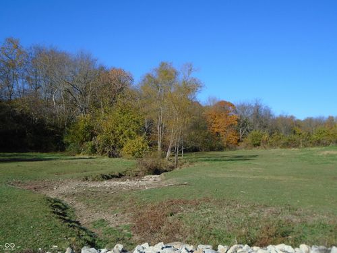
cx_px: 168
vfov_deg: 39.7
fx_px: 350
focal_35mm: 36
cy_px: 126
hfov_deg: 51.4
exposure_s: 1/800
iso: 100
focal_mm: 6.4
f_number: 3.8
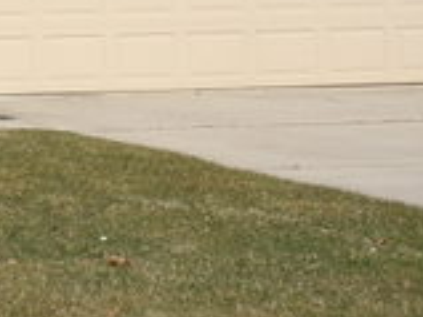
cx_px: -575
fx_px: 2393
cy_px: 13
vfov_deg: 7.5
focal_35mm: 196
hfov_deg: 9.1
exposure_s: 1/500
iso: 100
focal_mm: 6.9
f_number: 4.3
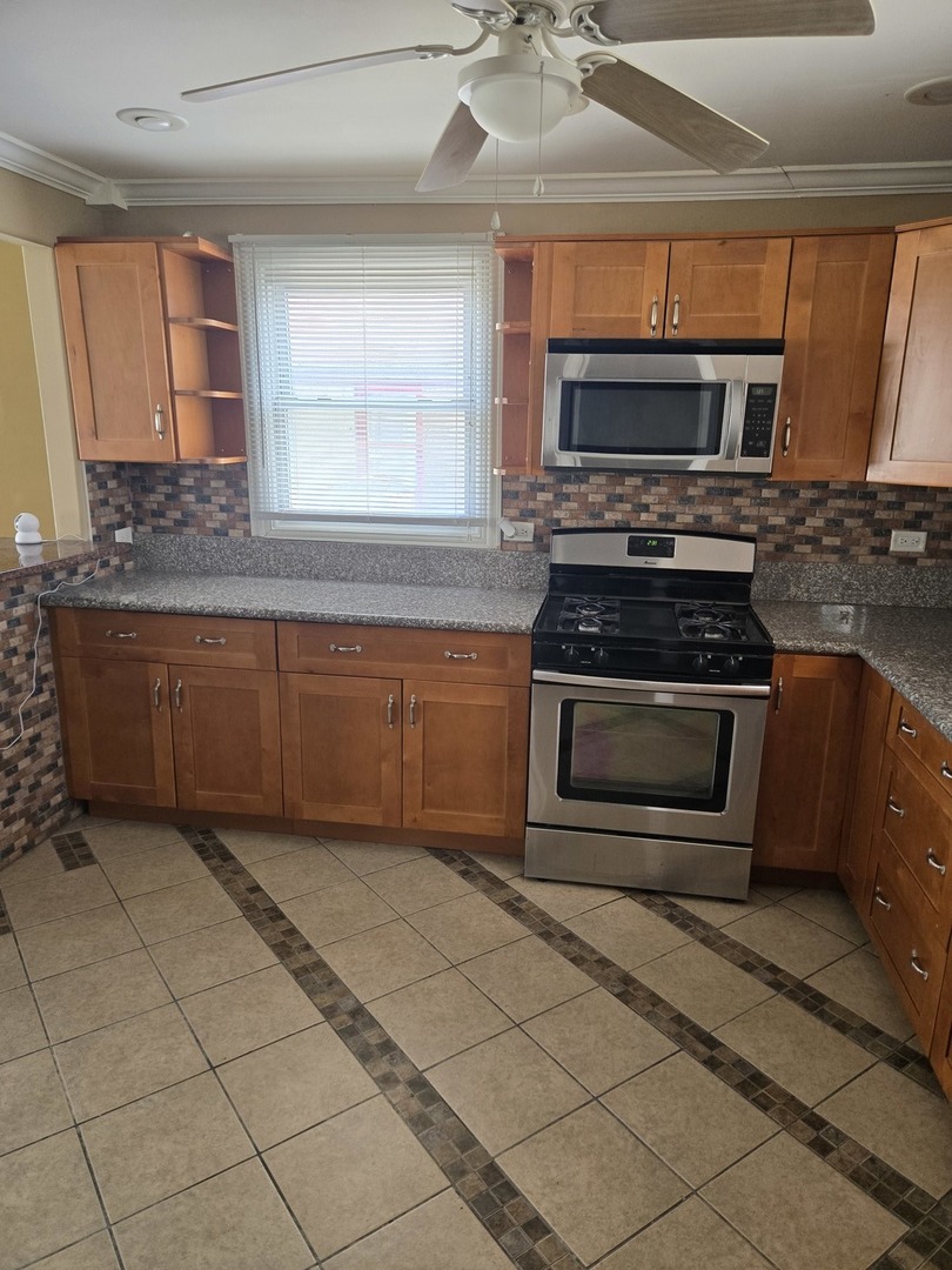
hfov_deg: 58.9
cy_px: 635
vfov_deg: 73.9
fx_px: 843
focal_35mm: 23
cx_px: 476
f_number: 1.8
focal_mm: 5.4
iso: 160
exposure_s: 1/120
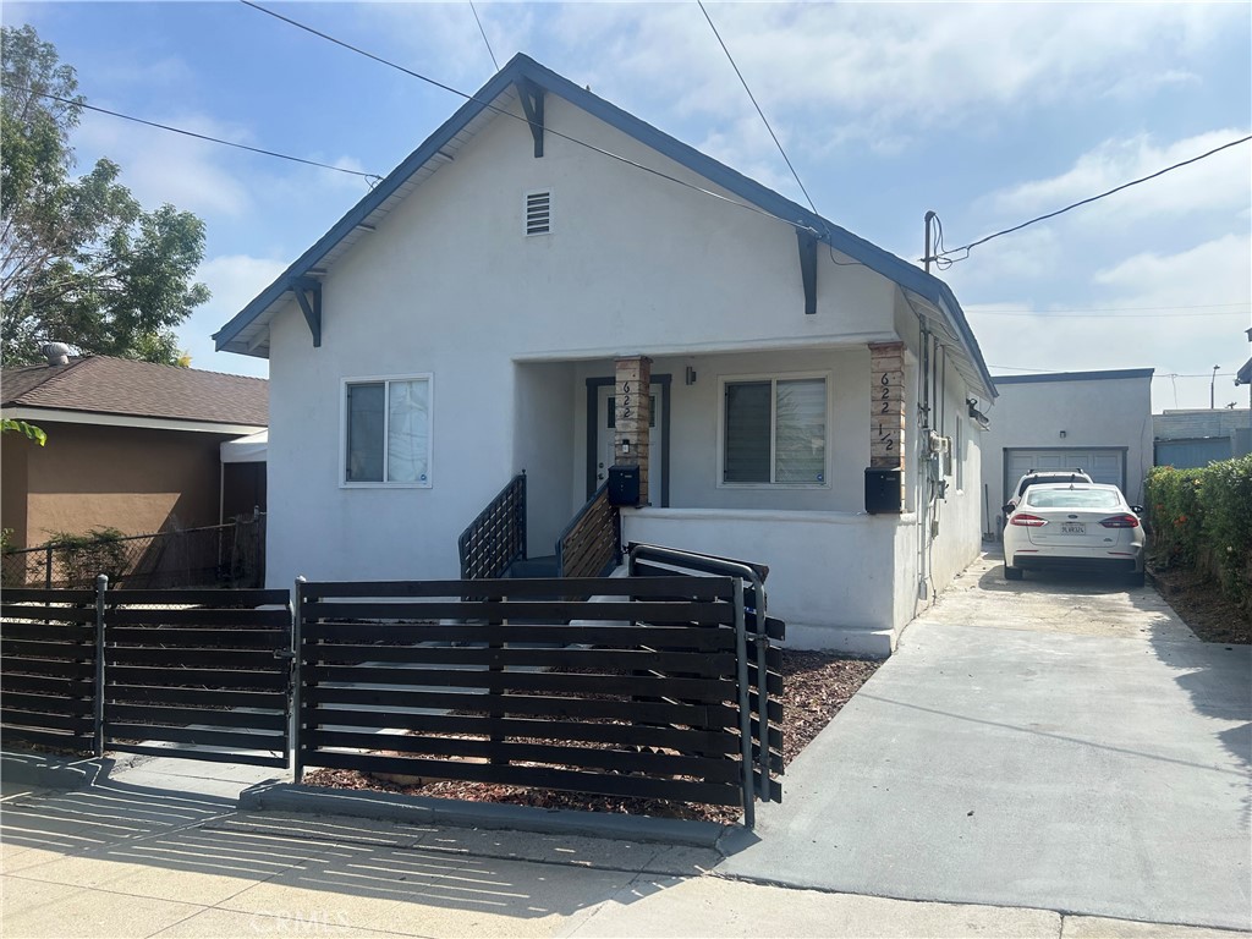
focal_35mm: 26
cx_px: 626
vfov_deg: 53.1
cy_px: 470
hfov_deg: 67.3
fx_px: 940
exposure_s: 1/5587
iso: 50
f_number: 1.5
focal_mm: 5.7
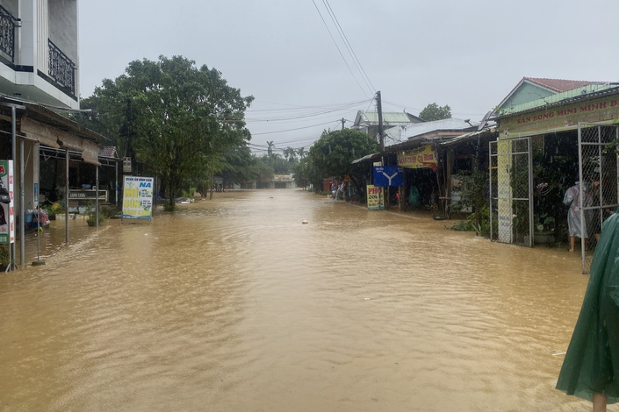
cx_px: 310
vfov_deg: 46.3
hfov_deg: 65.5
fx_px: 481
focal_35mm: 28
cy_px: 187
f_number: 1.8
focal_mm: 4.25
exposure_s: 1/654
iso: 32
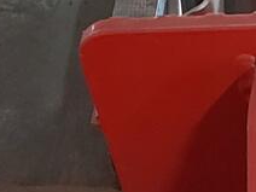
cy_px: 97
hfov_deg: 11.2
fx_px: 1257
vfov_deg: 8.7
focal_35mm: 170
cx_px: 372
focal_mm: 5.23
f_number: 1.8
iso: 640
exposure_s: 1/20
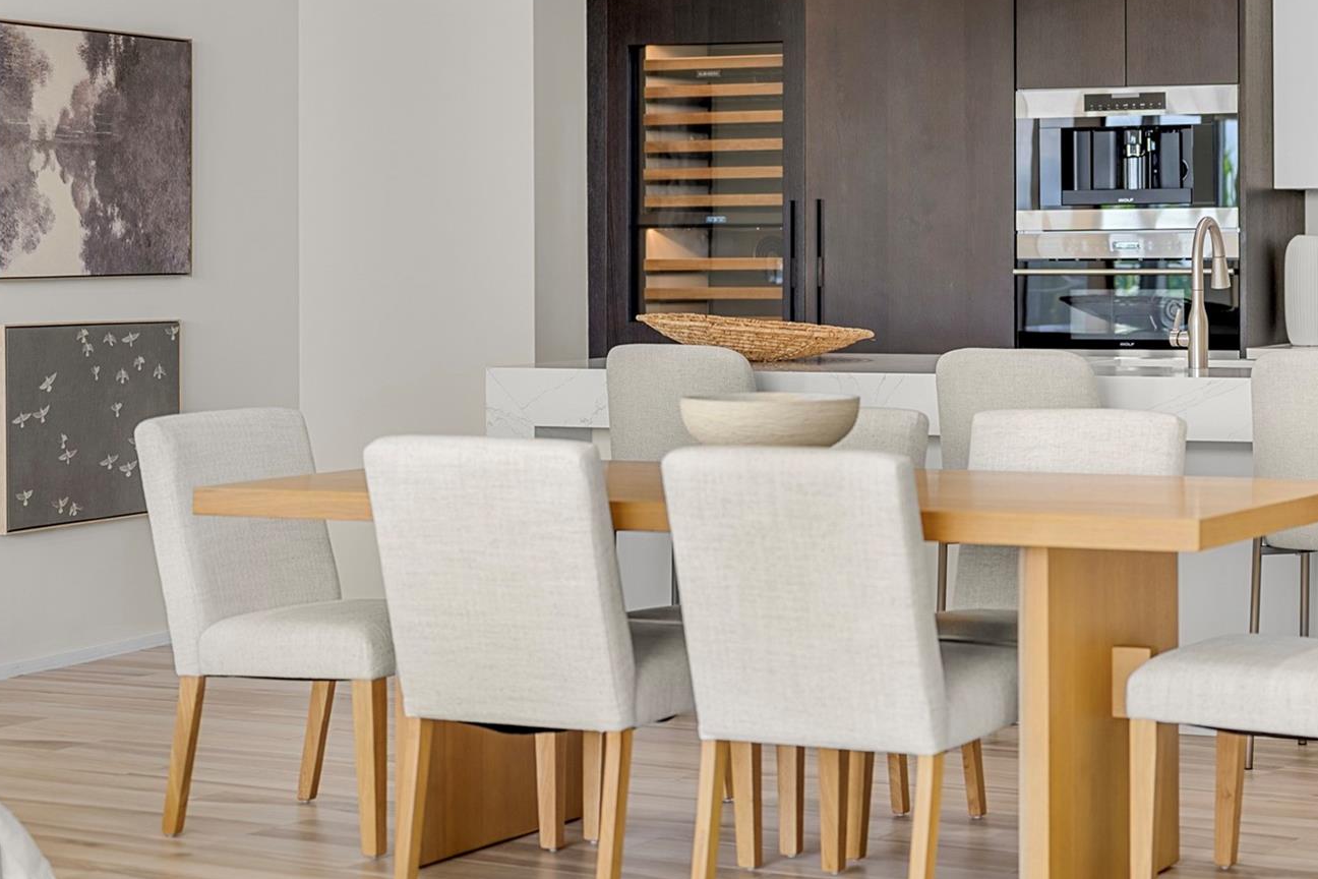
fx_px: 2892
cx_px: 1032
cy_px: 307
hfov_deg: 25.3
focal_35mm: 79
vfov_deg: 17.2
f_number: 2
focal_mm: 50
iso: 64
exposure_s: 1/25
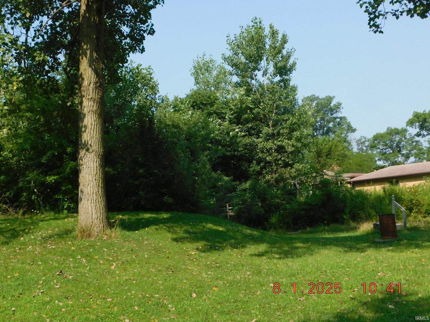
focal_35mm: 45
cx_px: 215
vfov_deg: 32.2
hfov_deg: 42.1
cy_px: 161
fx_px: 559
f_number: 3.7
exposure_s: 1/800
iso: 125
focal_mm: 8
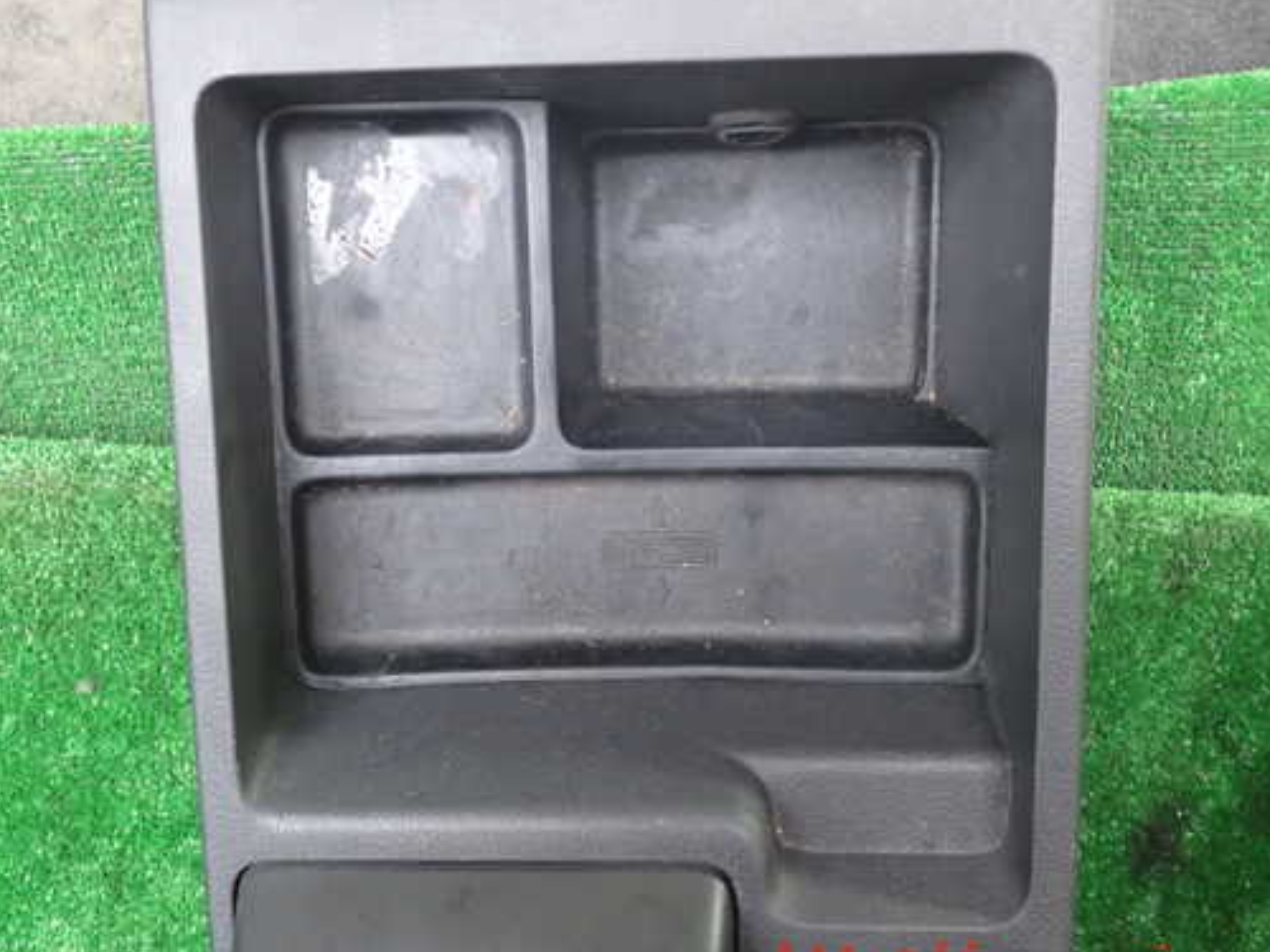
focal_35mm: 36
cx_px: 592
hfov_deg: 51.3
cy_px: 429
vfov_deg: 39.6
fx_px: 1321
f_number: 2.3
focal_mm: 5.4
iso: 500
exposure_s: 1/30
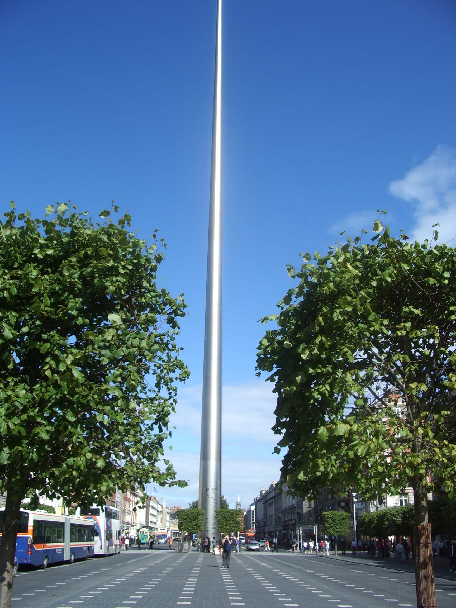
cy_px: 304
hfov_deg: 40.7
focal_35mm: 35
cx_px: 228
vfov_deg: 52.6
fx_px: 615
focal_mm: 5.8
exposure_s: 1/320
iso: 50
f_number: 4.3
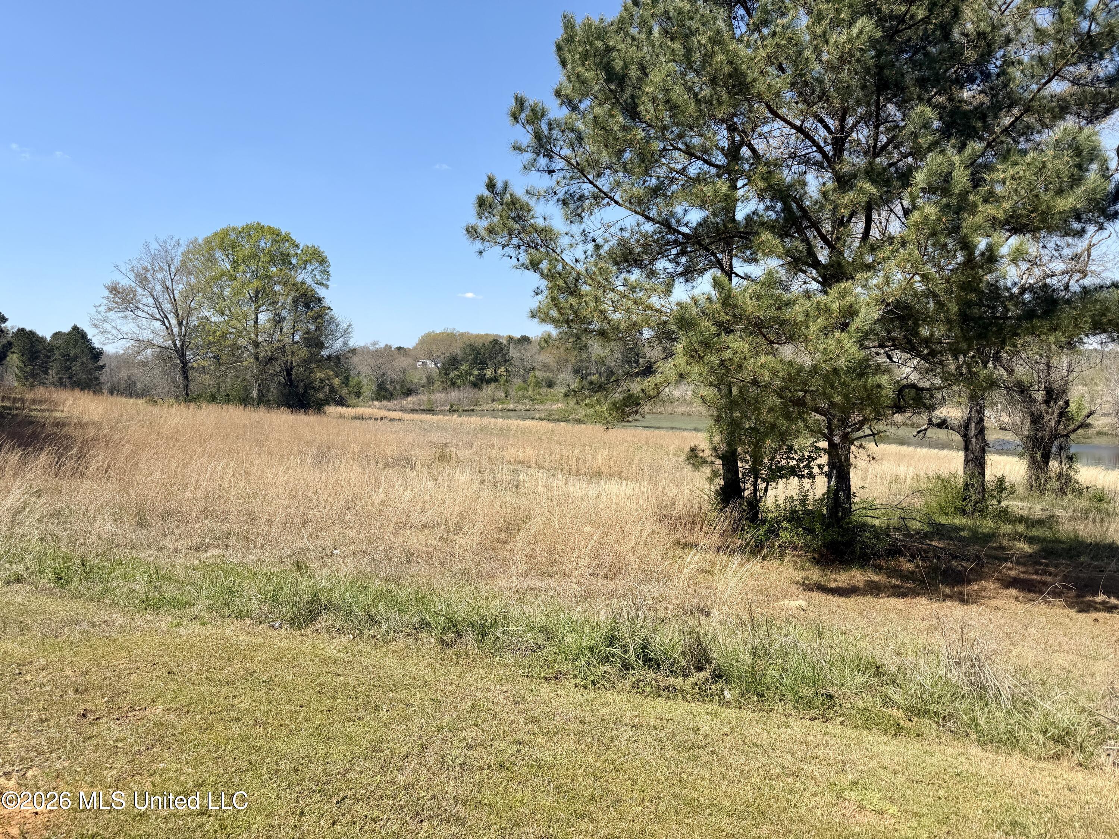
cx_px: 560
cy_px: 420
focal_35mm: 24
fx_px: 776
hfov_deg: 71.6
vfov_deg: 56.8
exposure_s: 1/4405
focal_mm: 6.76
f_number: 1.78
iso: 80
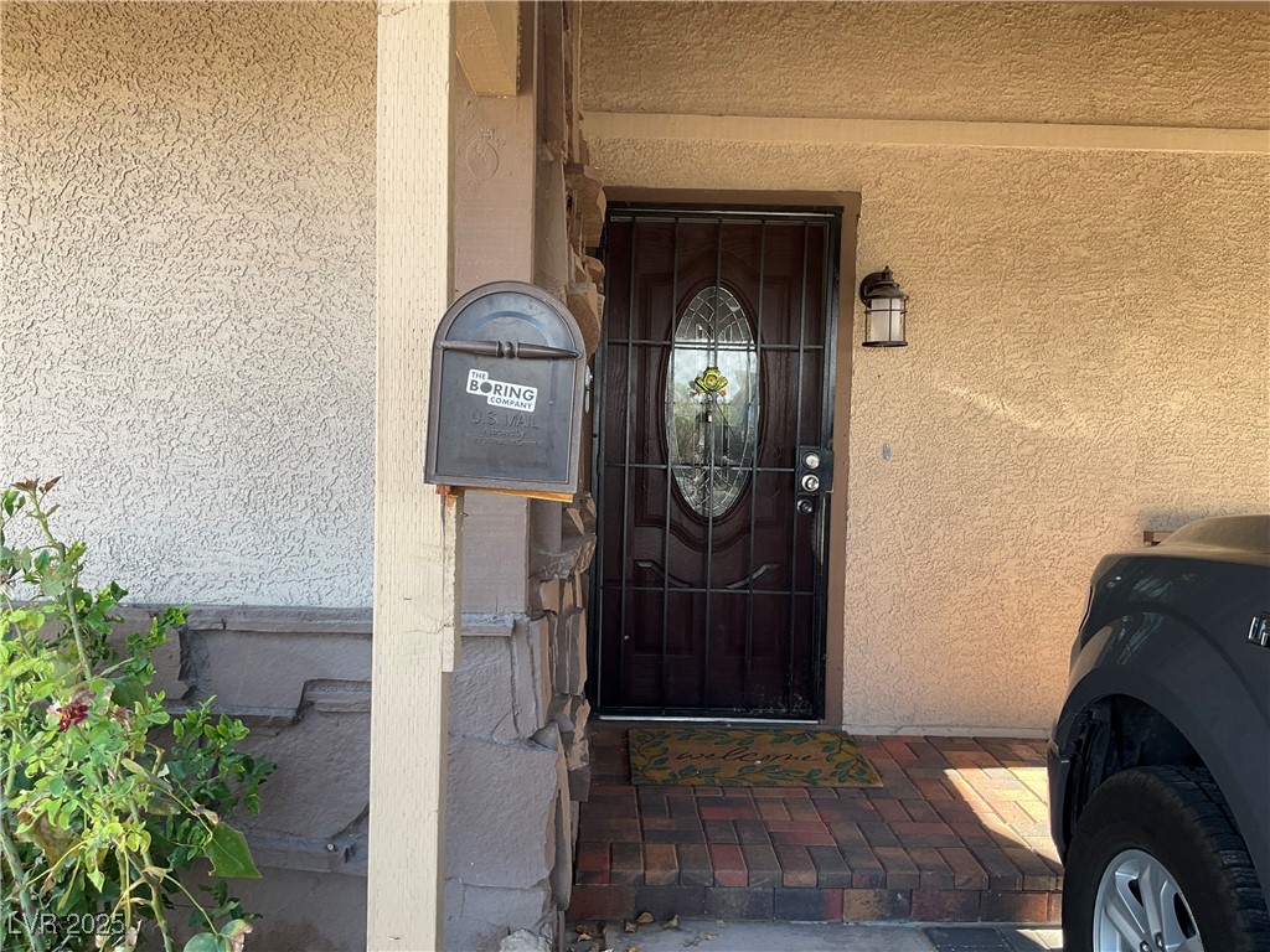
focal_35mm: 29
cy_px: 476
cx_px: 635
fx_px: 1064
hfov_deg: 61.7
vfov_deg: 48.2
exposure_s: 1/122
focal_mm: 3
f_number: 1.8
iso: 25
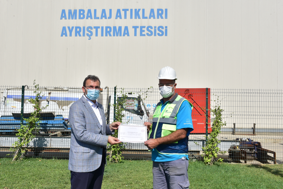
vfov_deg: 38.9
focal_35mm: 34
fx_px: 267
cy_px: 94
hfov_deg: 55.8
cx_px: 142
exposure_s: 1/250
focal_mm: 34
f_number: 16
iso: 200
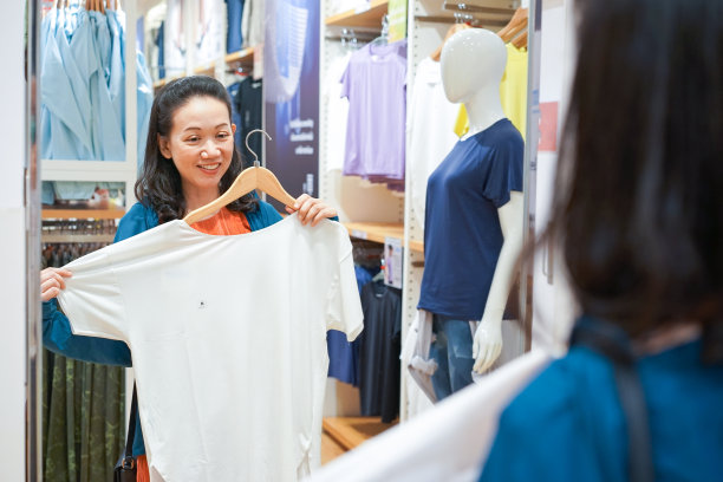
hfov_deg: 36.2
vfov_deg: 24.6
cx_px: 362
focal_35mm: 55
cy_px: 241
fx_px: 1104
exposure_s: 1/160
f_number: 4
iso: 1000
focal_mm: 55
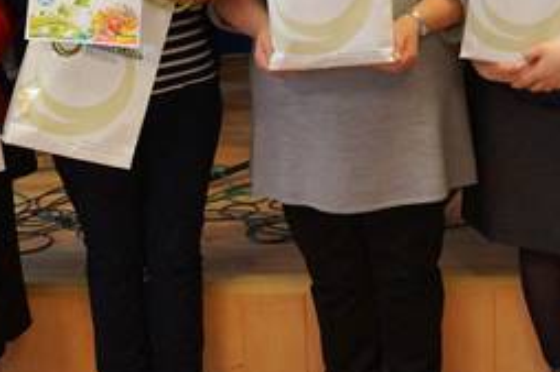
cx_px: 492
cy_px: 36
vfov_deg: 14.8
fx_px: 1415
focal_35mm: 91
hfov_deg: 21.9
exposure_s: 1/160
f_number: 4
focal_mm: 22
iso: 2000
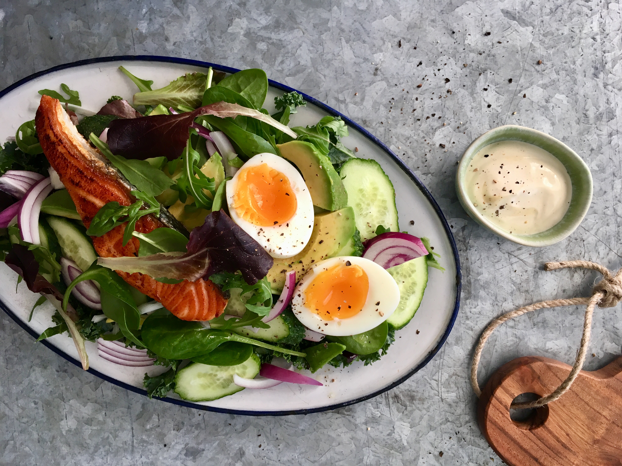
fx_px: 521
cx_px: 311
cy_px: 233
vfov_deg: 48.2
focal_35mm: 29
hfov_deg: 61.7
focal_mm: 4.15
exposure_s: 1/33
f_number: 2.2
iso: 25
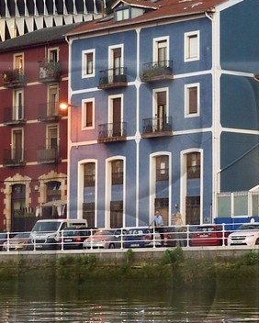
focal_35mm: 145
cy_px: 213
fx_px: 1388
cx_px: 235
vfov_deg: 13.3
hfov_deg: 10.6
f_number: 5
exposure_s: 1/60
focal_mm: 34
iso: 1250
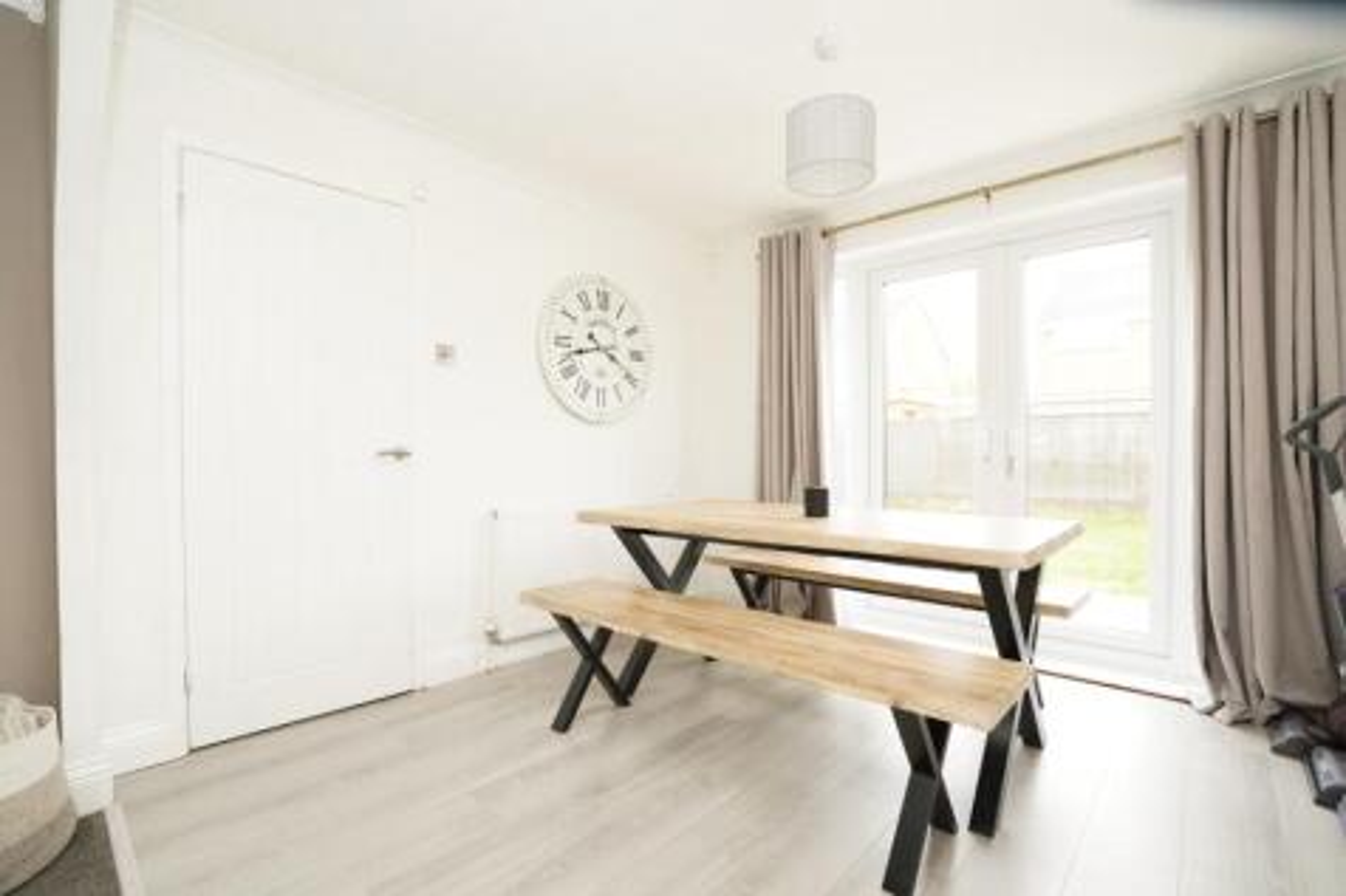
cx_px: 673
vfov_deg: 73.7
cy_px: 448
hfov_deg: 96.8
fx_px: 598
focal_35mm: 16
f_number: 8
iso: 400
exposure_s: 1/30
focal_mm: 16
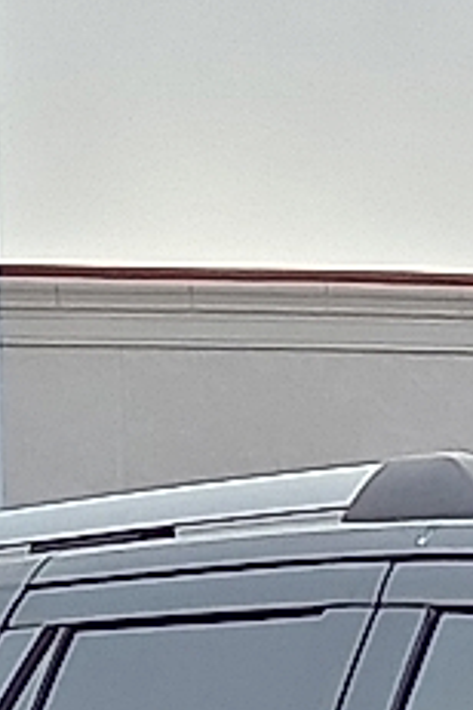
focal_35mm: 266
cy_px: 1568
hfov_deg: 4.9
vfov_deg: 7.4
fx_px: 5242
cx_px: 1499
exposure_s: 1/588
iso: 25
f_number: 1.8
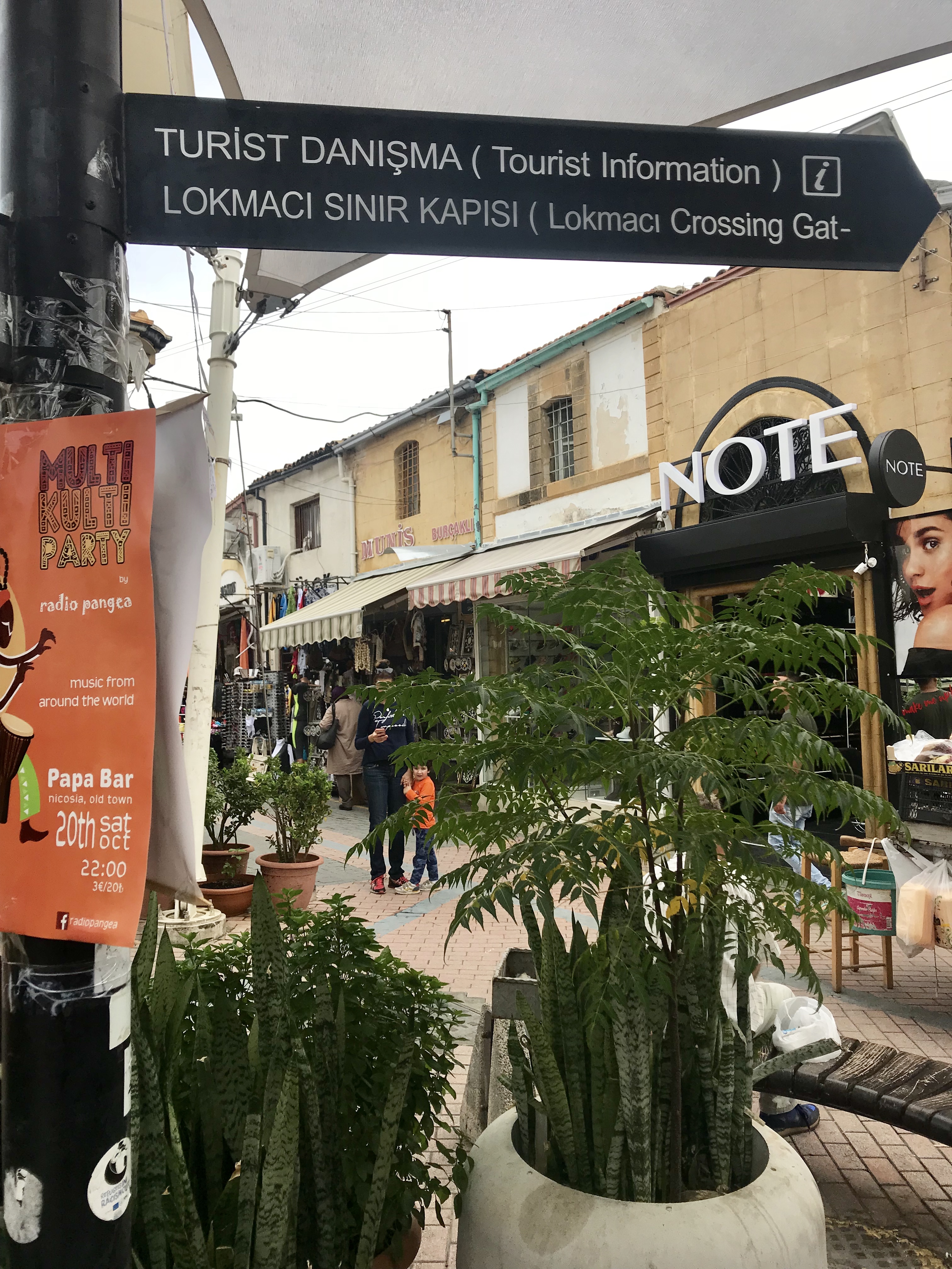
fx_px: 1027
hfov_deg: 49.7
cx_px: 476
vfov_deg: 63.4
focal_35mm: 28
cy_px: 634
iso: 20
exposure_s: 1/977
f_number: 1.8
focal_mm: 3.99
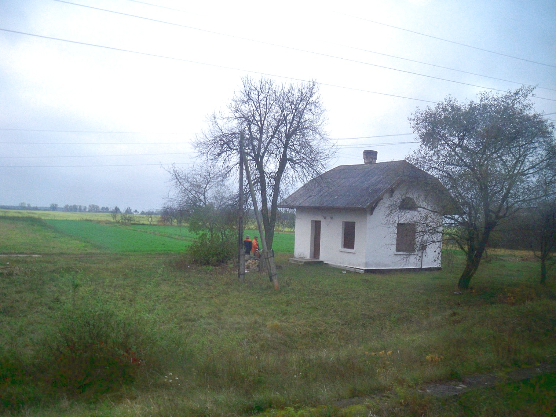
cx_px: 278
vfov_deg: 40.7
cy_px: 208
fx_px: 562
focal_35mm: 35
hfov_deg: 52.6
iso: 200
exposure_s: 1/60
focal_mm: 6.3
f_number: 3.1
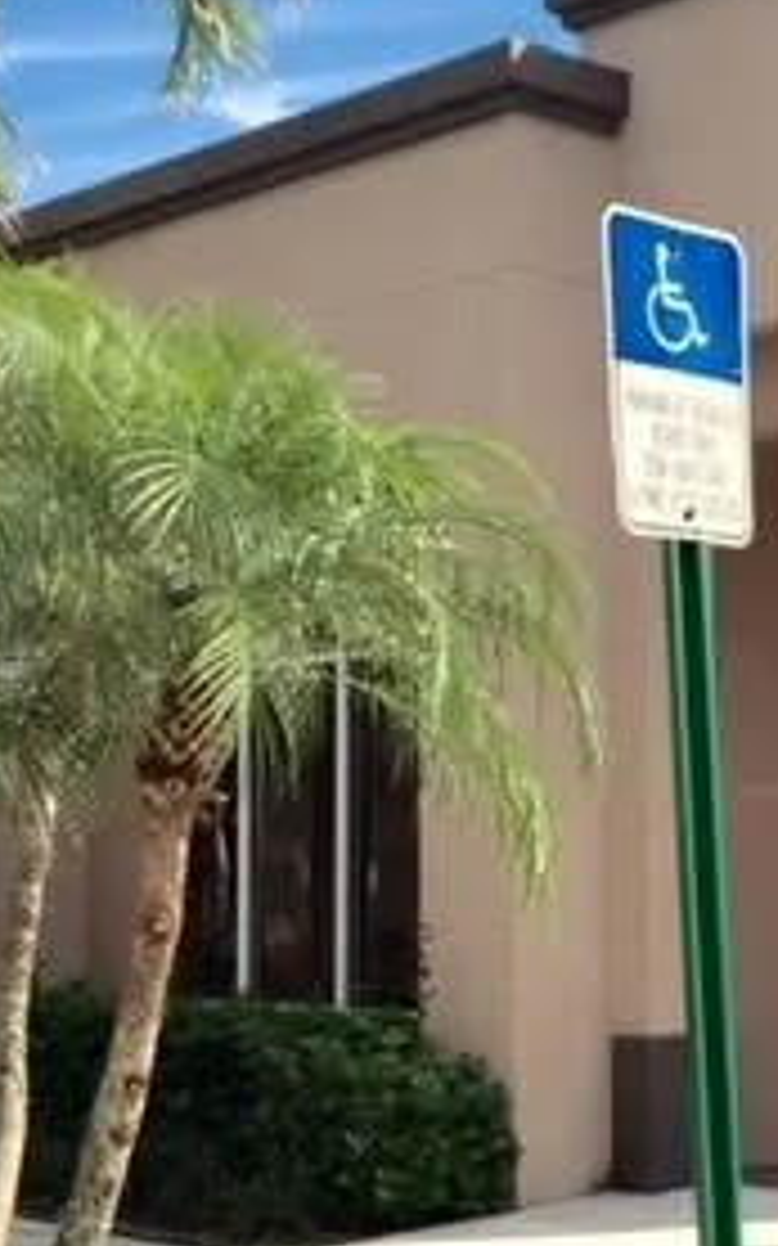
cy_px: 765
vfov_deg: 28.9
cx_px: 598
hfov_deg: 18.2
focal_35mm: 71
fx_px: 2410
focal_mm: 4.15
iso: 32
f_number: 2.2
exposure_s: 1/1980
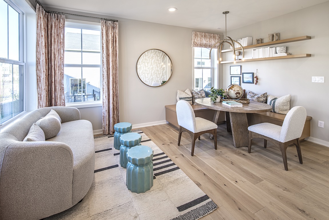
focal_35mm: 14
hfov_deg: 104.2
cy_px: 110
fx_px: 128
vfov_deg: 81.2
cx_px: 164
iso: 100
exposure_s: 1/2
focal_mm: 14
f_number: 11
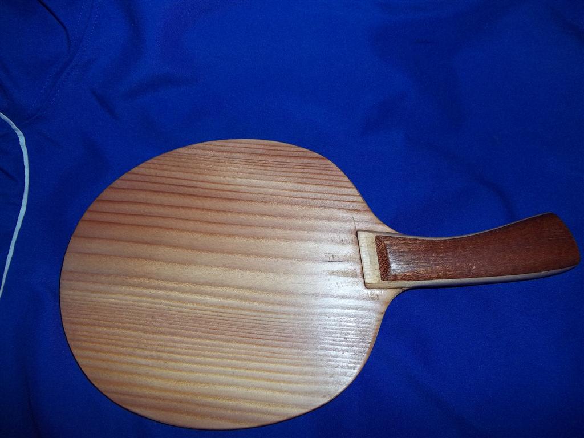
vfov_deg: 44.2
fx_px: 540
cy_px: 219
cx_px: 292
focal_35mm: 32
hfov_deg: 56.8
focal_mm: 5.7
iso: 80
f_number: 2.9
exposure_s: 1/30
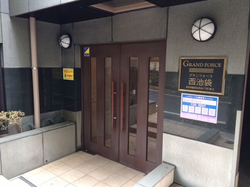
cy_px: 94
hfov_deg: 61.7
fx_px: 209
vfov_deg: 48.2
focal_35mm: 29
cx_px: 125
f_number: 2.2
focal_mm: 4.15
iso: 125
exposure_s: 1/30
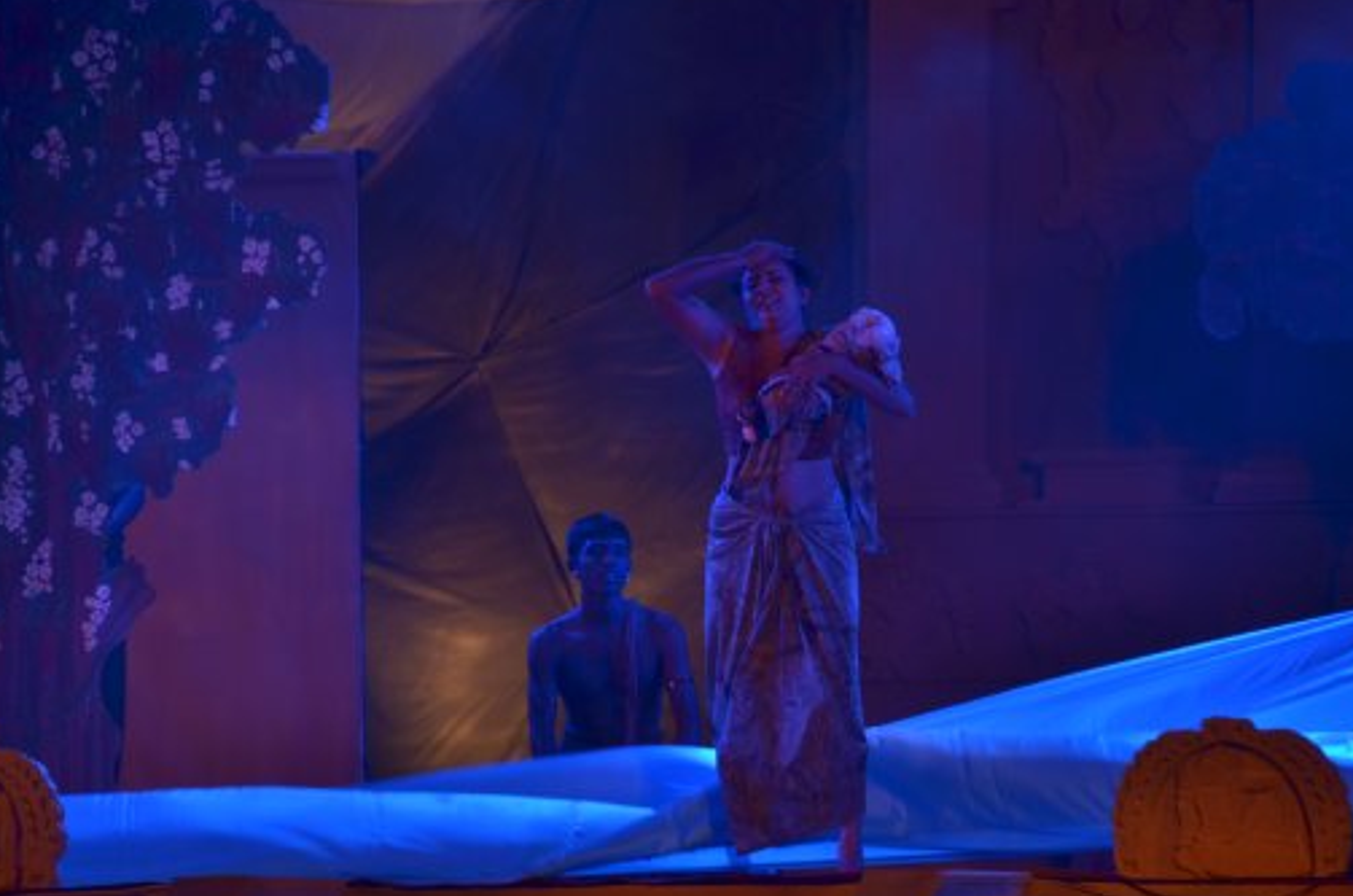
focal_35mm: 358
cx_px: 726
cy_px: 478
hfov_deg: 5.8
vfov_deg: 3.8
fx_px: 13425
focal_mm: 200
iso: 320
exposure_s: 1/100
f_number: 5.6
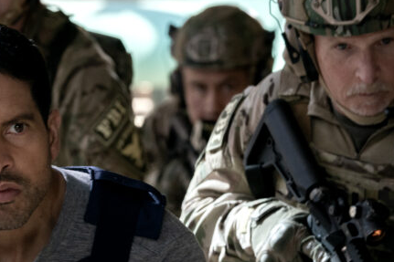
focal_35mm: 442
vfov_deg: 3.1
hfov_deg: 4.7
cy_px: 220
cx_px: 89
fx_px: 4835
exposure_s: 1/250
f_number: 8
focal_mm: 186
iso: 1250
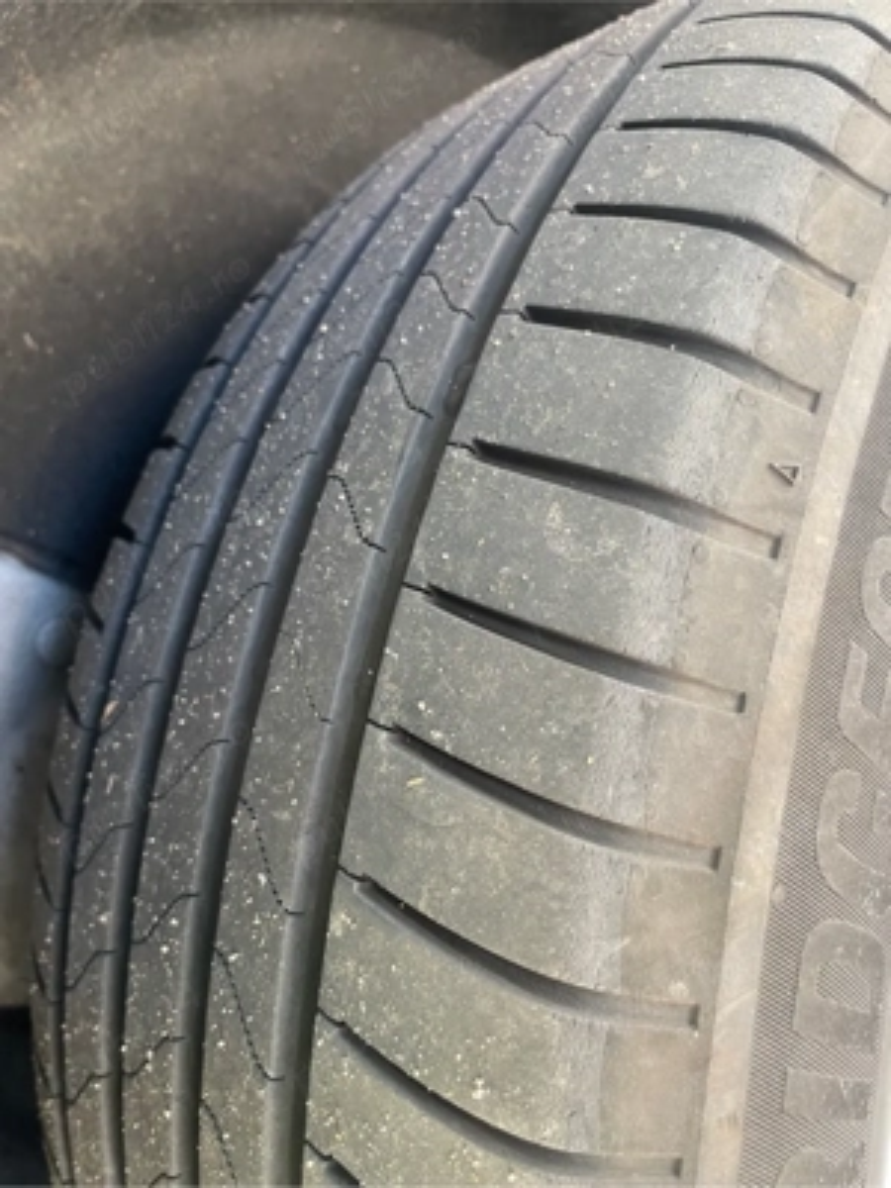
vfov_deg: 67.3
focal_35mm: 26
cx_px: 446
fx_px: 892
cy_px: 594
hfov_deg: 53.1
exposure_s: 1/66
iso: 125
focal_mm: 4.2
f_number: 1.6
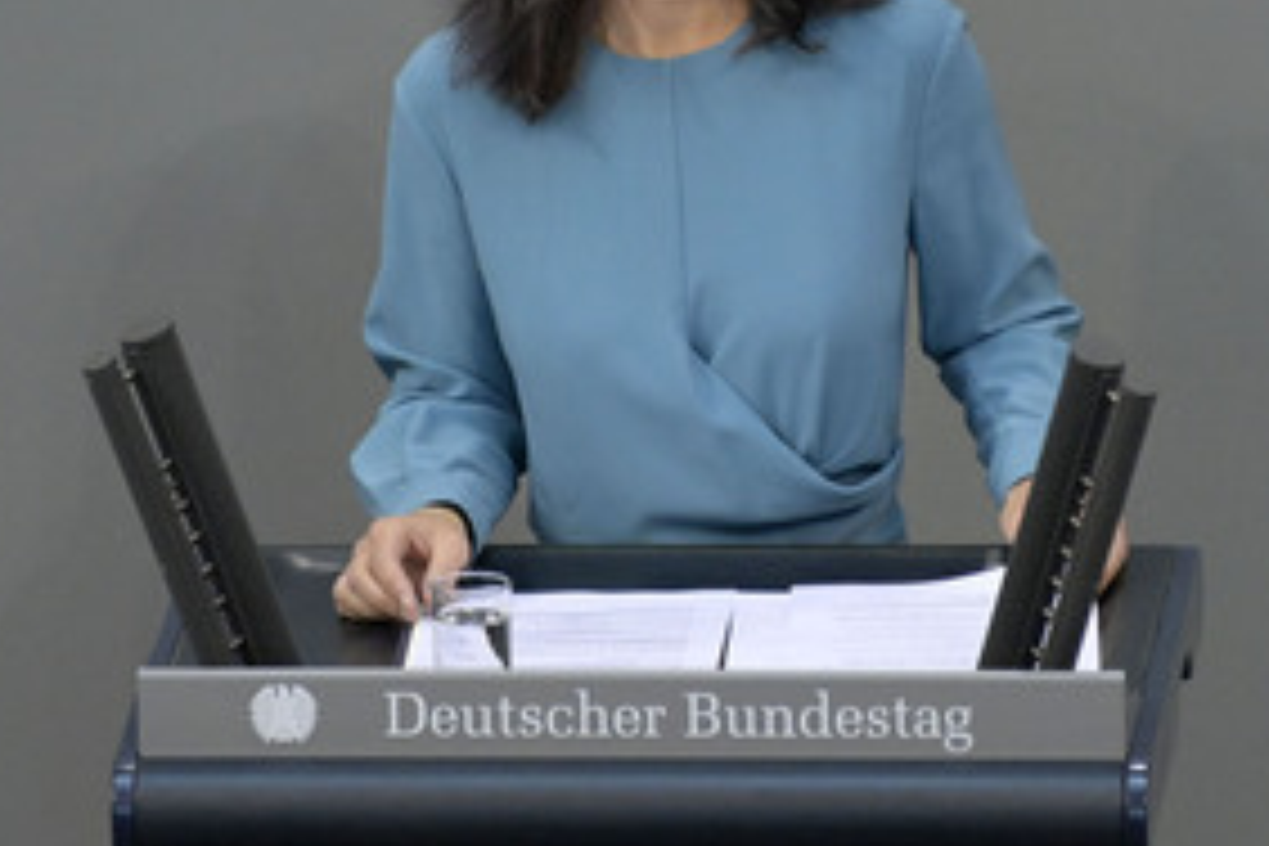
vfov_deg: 1.7
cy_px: 225
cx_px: 623
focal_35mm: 800
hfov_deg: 2.6
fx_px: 28198
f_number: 5.6
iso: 8000
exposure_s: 1/640
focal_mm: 500
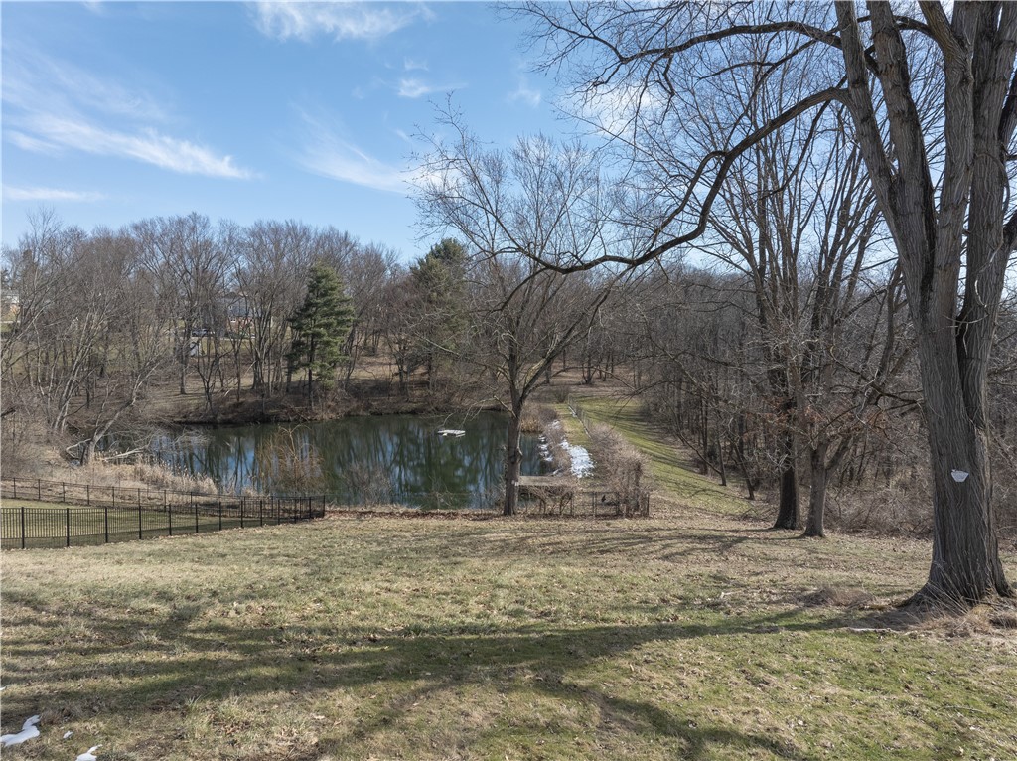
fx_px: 704
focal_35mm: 24
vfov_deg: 56.7
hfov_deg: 71.6
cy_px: 380
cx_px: 508
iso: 200
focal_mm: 12.29
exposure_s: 1/240
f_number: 4.5
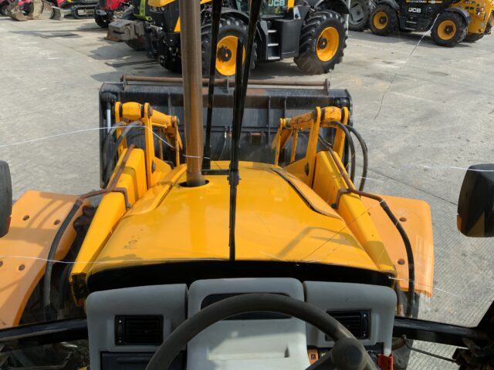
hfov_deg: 61.7
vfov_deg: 48.2
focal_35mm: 29
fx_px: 414
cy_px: 185
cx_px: 247
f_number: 1.8
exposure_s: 1/1451
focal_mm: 3
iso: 16
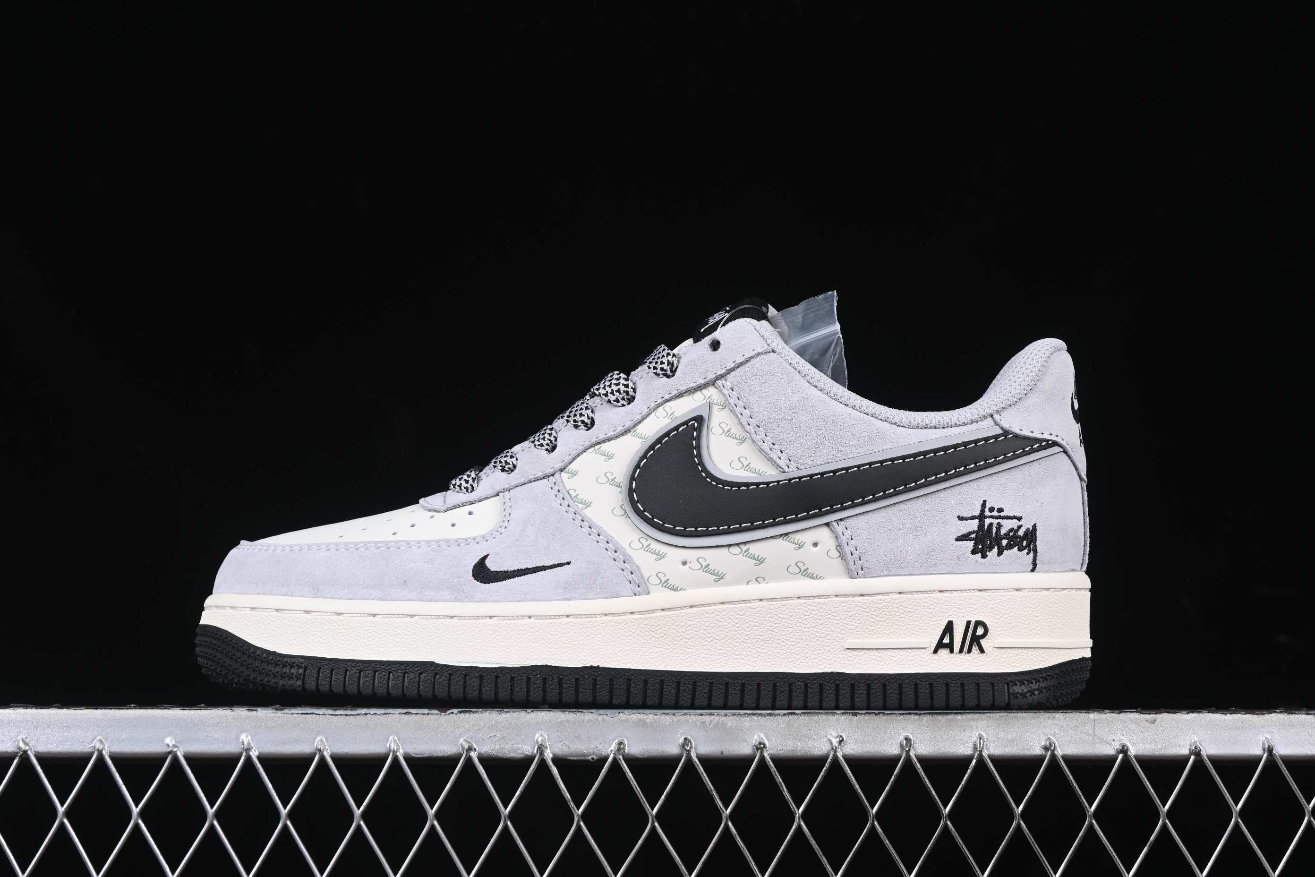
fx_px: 2739
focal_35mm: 75
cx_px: 658
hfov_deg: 27.0
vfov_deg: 18.2
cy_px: 438
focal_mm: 50
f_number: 8
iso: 160
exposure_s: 1/80
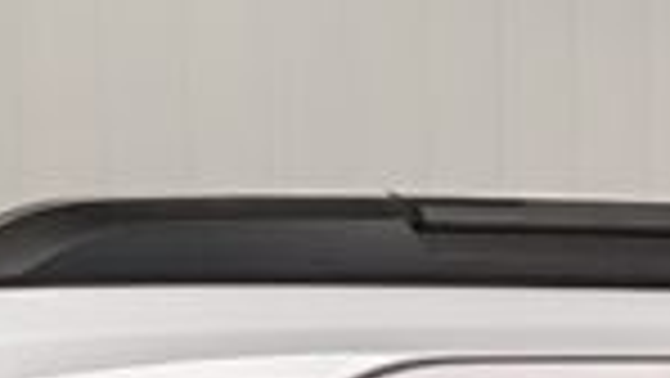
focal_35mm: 285
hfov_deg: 7.5
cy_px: 1354
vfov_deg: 4.1
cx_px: 814
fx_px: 5066
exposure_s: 1/50
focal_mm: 5.4
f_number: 1.6
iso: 64
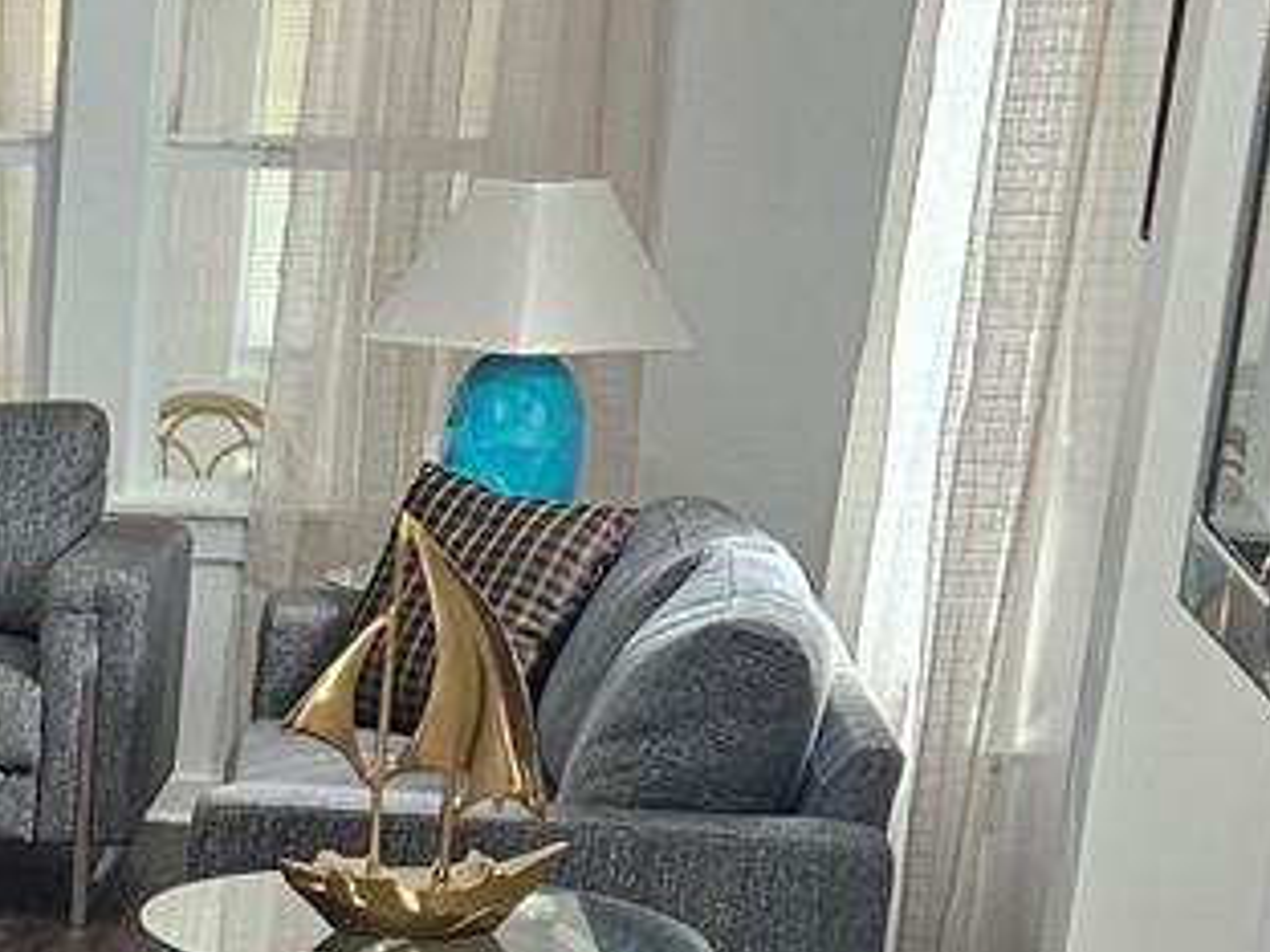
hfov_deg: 15.7
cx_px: -468
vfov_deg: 11.7
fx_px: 4329
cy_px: 1635
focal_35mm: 118
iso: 160
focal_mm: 5.4
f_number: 1.8
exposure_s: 1/120
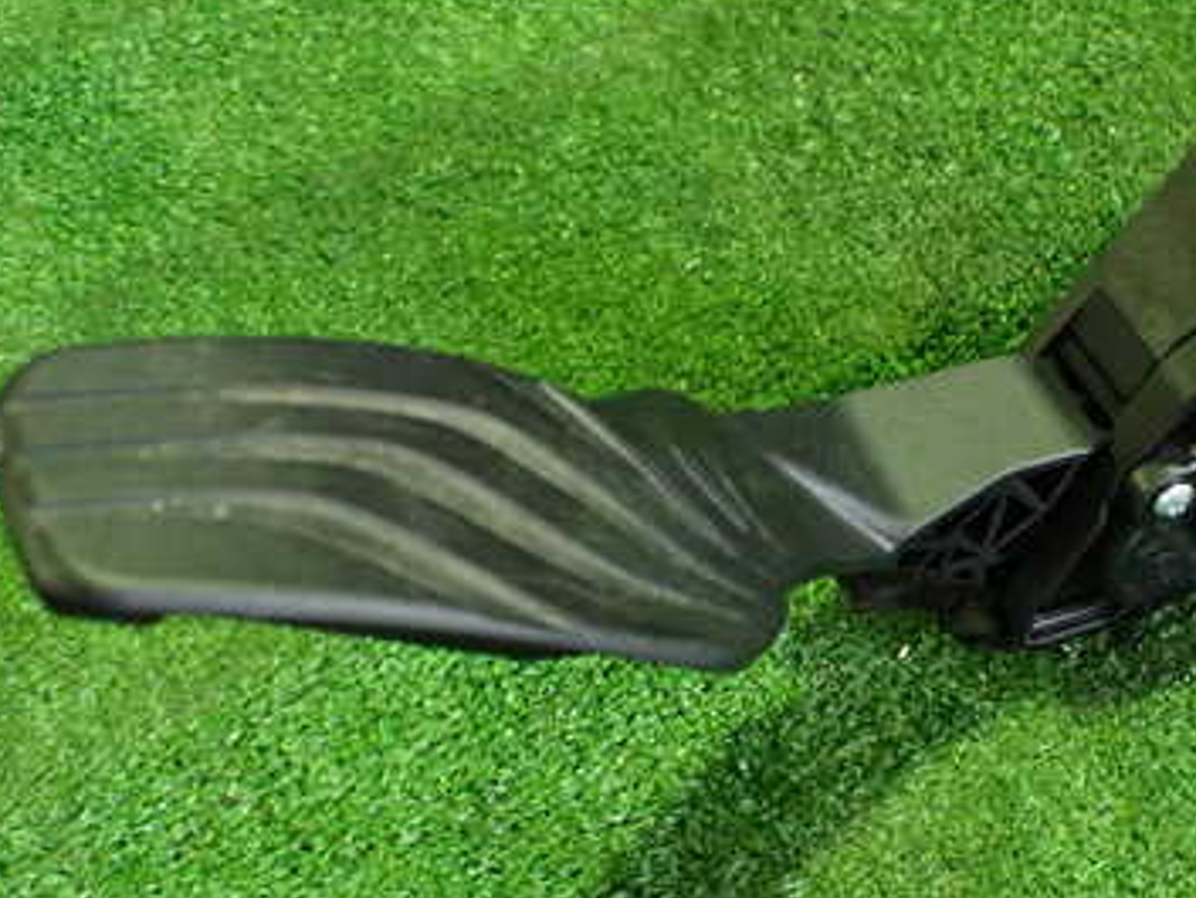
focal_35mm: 51
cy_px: 556
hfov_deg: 36.8
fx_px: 1763
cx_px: 857
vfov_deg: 28.5
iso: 800
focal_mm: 5.4
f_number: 2.3
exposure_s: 1/40
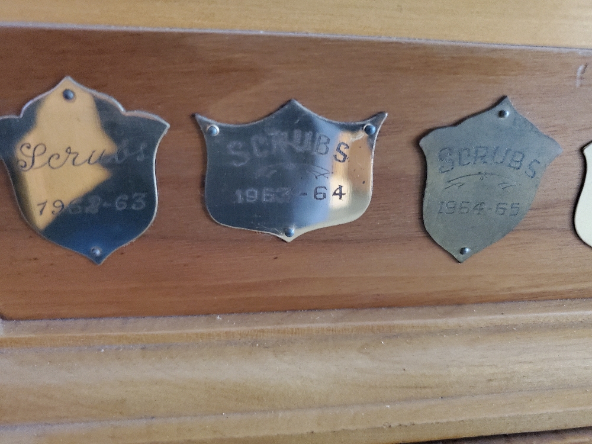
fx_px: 445
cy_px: 222
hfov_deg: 67.3
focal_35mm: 26
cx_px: 296
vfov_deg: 53.1
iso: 640
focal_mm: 4.3
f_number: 1.5
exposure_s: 1/24
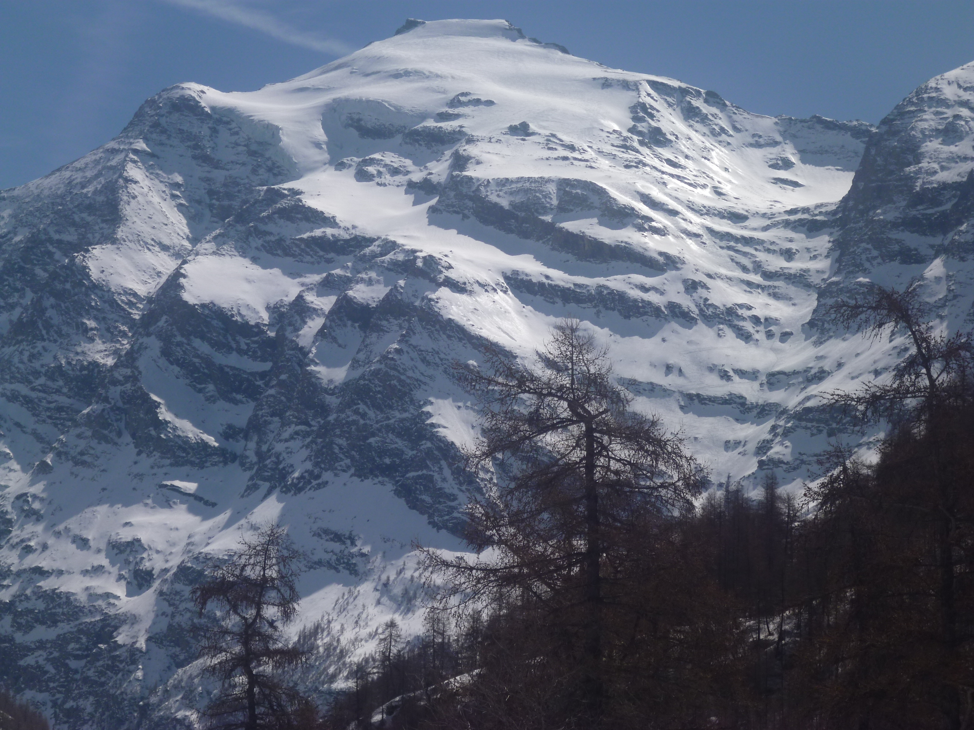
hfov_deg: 20.0
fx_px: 2757
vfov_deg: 15.1
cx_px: 487
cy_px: 365
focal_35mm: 98
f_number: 18
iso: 100
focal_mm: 17.5
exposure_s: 1/100
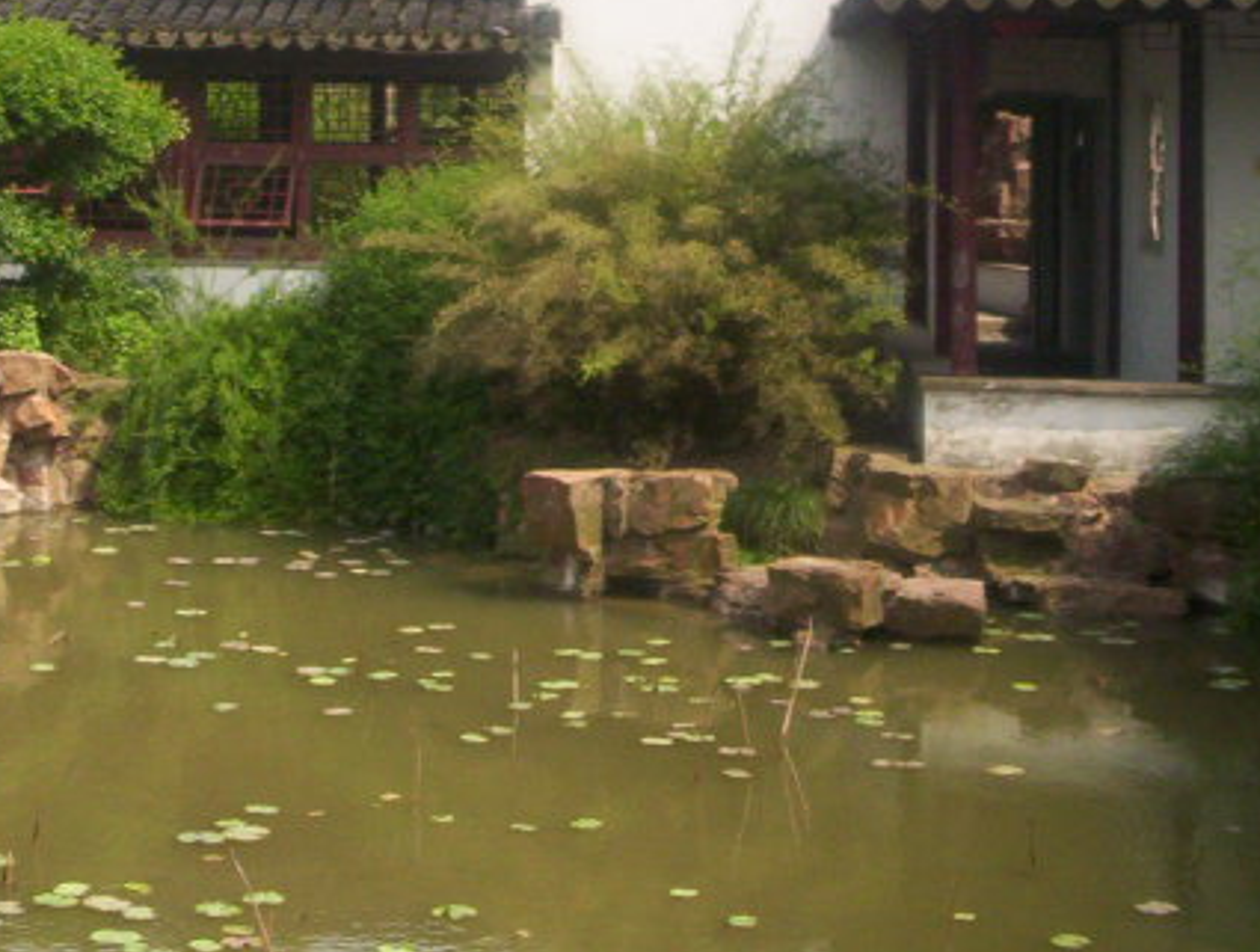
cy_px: 86
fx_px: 2664
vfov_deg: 19.9
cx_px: 172
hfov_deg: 25.9
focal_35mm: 73
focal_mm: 4.99
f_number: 4.5
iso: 100
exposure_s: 1/410
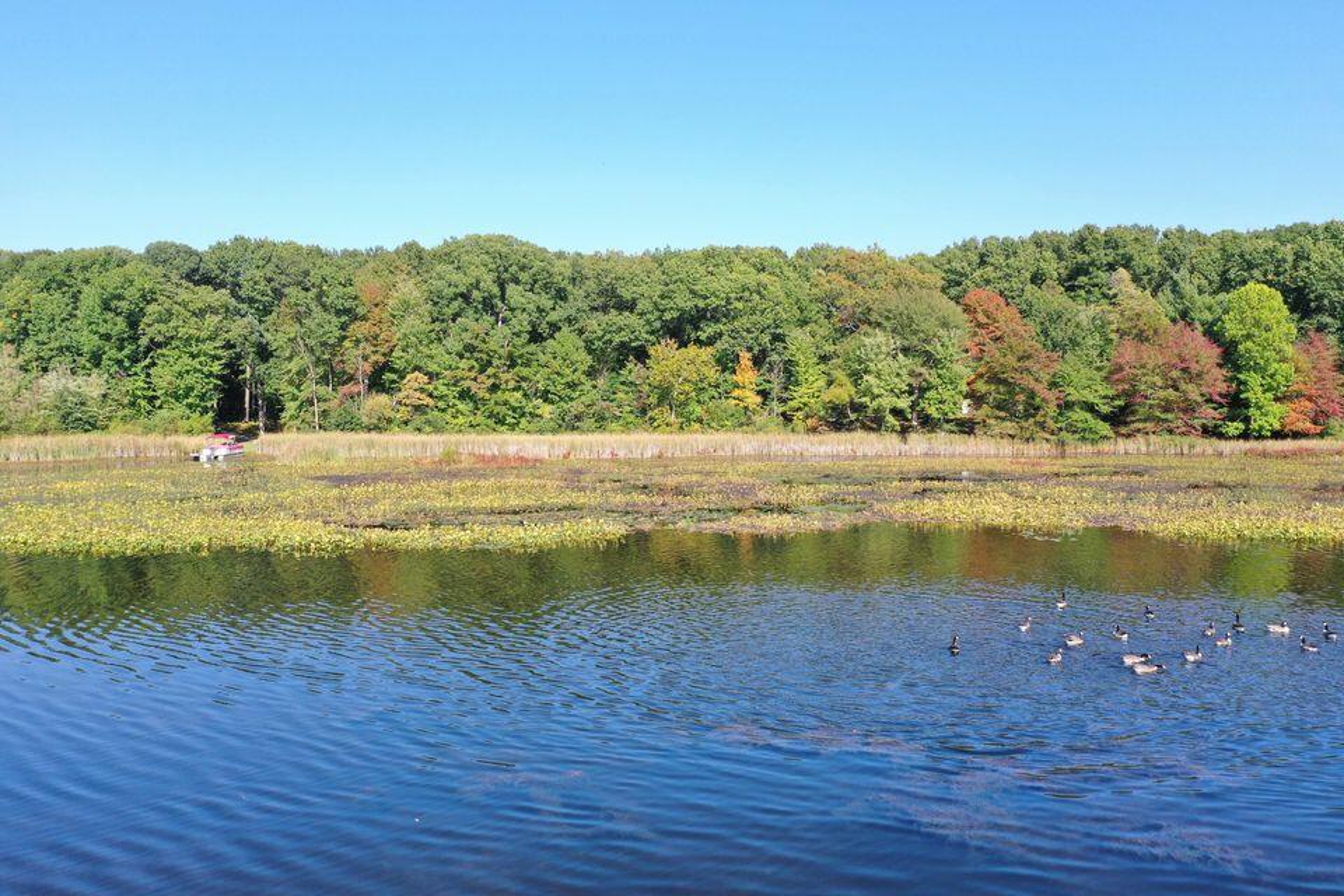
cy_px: 448
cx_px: 672
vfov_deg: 46.4
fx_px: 1045
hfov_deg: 65.5
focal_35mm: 28
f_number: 5
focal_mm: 10.26
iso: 100
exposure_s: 1/240
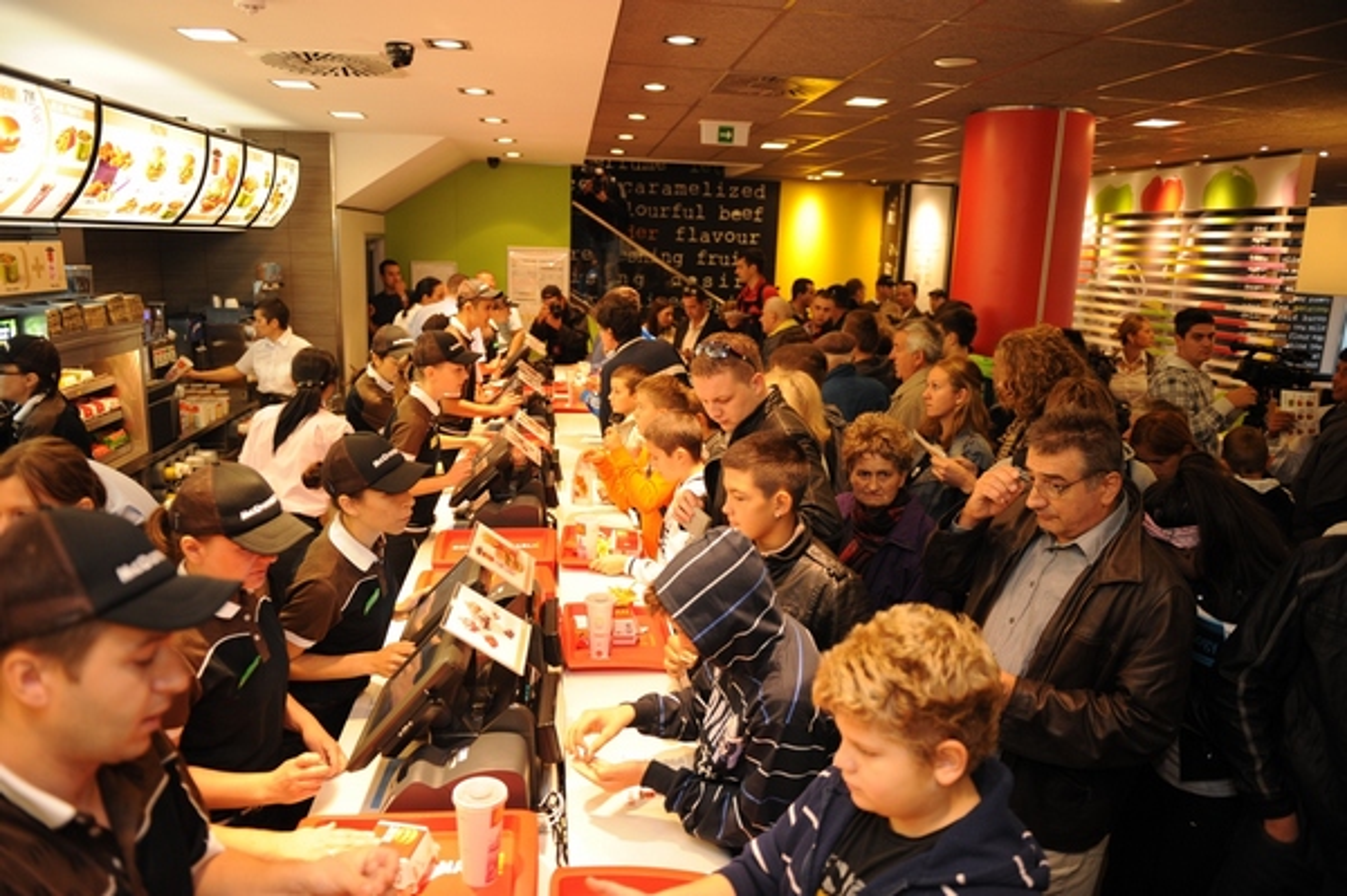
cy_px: 448
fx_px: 897
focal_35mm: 24
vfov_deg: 53.1
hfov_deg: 73.8
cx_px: 674
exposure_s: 1/100
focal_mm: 24
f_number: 2.8
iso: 640
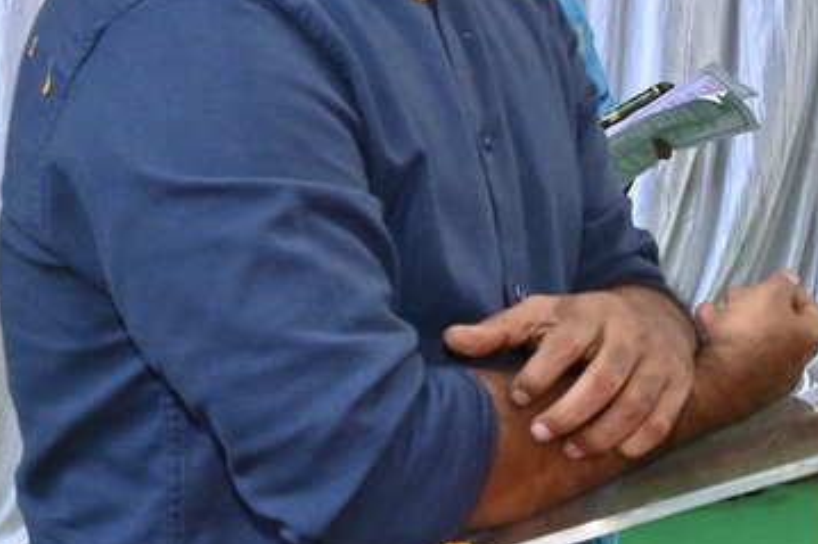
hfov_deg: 13.6
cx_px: 968
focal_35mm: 147
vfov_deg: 9.3
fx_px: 3338
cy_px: -25
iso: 3200
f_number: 16
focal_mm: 44
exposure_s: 1/160
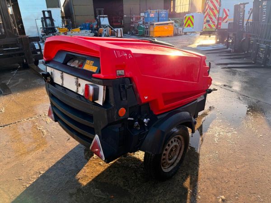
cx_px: 136
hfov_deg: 71.6
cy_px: 102
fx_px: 188
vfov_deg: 56.8
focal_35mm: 24
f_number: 1.78
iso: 100
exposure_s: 1/1493
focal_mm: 6.76
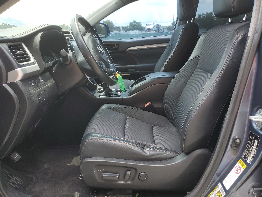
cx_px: 131
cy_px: 98
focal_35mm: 26
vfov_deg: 53.1
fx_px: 197
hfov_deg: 67.3
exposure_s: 1/357
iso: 50
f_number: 1.5
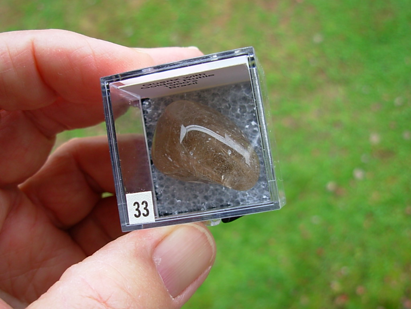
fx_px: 451
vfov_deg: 37.7
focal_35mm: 38
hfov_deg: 49.0
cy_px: 154
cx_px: 206
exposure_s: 1/78.3
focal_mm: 6.3
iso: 50
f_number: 2.9
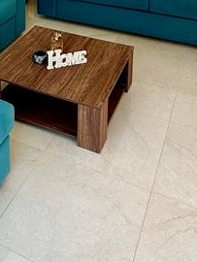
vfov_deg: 30.1
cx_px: 20
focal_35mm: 53
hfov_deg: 26.6
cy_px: -63
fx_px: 402
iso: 40
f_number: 2.2
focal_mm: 2.22
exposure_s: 1/237
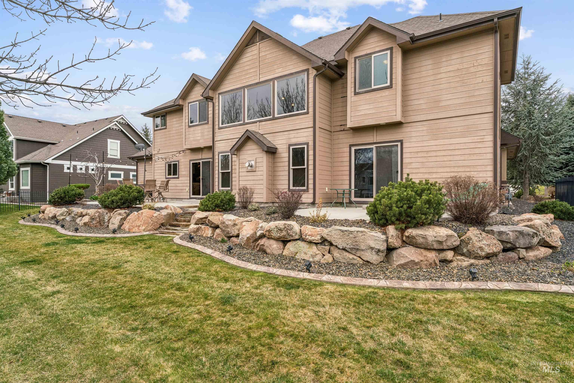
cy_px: 192
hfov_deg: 87.2
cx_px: 287
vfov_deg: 64.8
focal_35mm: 19
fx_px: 301
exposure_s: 1/100
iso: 400
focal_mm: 18.9
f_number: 13
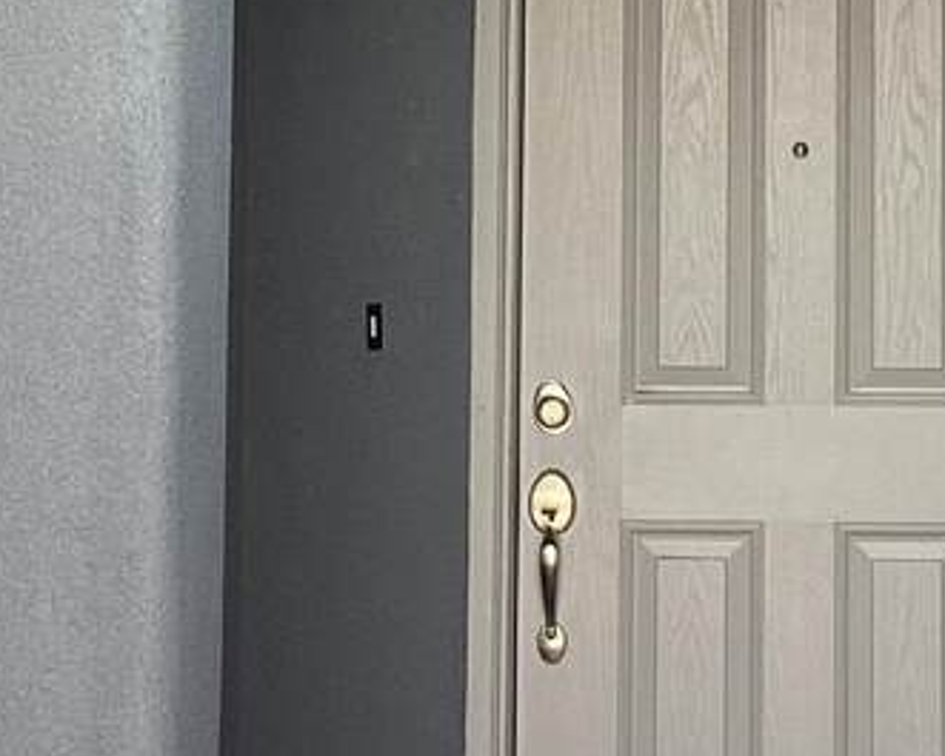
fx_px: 3273
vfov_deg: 12.9
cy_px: -86
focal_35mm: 117
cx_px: 759
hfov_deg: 16.3
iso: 25
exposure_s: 1/120
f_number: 2.4
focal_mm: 3.3
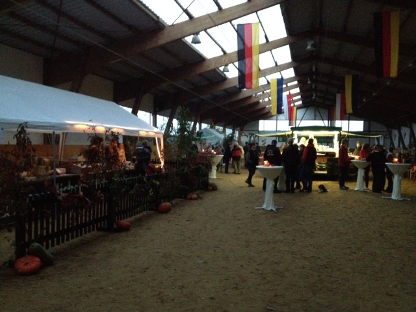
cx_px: 208
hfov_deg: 52.6
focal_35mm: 35
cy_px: 156
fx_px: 421
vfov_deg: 40.7
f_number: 2.4
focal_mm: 4.28
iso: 800
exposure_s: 1/15
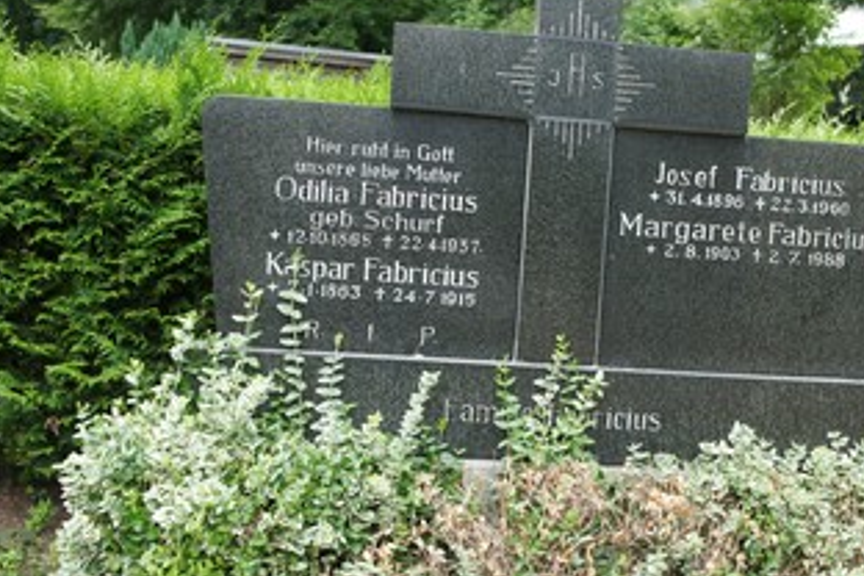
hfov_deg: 37.1
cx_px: 573
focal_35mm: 53
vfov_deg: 25.5
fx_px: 1272
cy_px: 294
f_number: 5.6
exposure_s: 1/125
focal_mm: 24
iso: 320
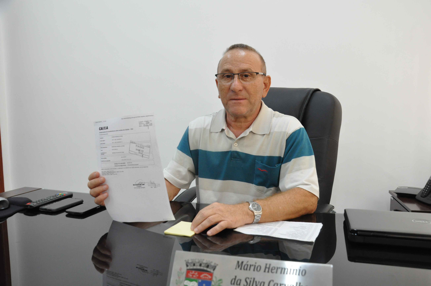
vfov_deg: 47.8
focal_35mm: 27
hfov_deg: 67.4
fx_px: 323
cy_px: 143
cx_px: 216
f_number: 8
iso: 1250
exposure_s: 1/60
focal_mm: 18
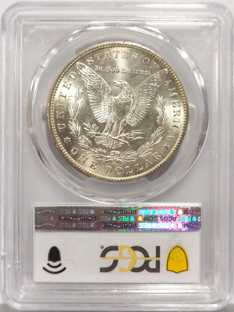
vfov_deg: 35.5
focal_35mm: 54
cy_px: 156
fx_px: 487
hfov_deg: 27.0
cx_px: 117
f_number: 16
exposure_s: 1/100
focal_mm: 5.56
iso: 100
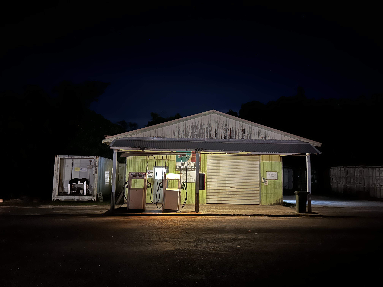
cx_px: 192
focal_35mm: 26
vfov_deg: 53.1
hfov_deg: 67.3
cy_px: 144
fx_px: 288
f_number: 1.5
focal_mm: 5.7
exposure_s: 1/2
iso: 800
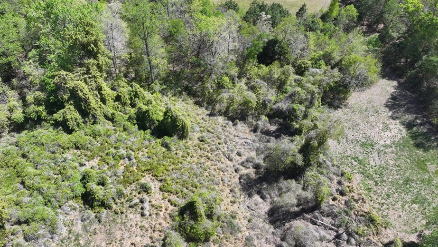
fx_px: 337
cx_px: 211
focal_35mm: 29
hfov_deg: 66.0
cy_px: 91
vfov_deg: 39.9
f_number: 4.5
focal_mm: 12.29
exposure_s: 1/60
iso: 100
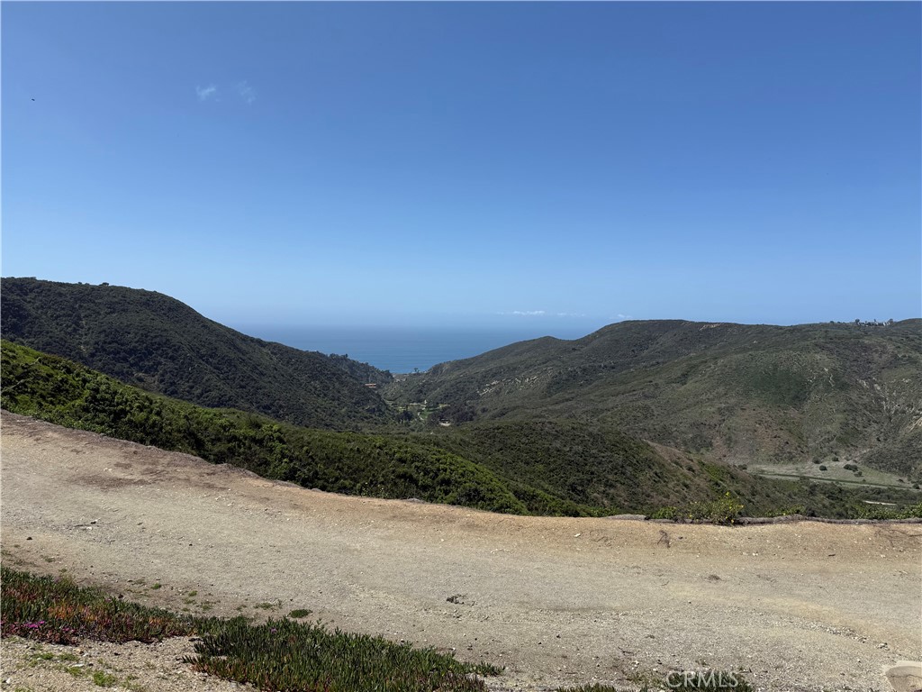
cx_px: 461
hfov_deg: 71.6
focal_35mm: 24
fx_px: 639
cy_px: 346
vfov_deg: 56.8
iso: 80
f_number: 1.78
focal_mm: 6.76
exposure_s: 1/6711
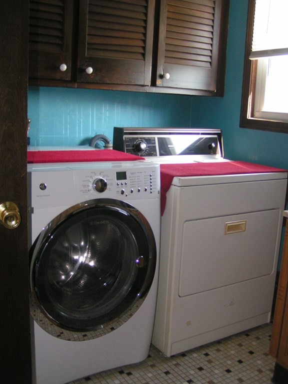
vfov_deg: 49.0
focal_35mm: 38
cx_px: 144
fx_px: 422
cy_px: 192
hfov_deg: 37.7
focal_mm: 5.8
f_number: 2.8
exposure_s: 1/40
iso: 200
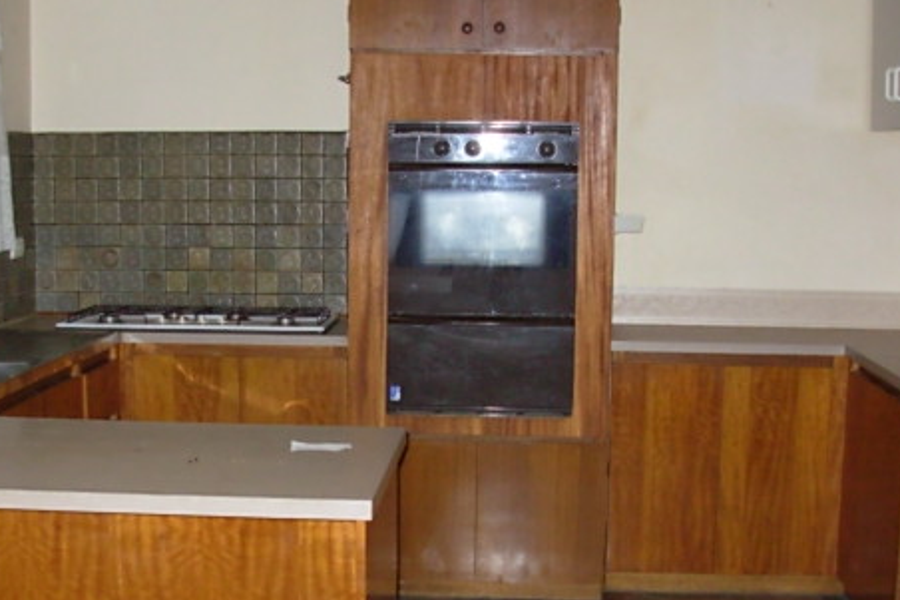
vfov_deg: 24.1
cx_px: 388
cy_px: 383
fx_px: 1399
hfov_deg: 35.6
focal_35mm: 56
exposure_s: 1/98.7
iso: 154
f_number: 2.9
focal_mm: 6.3
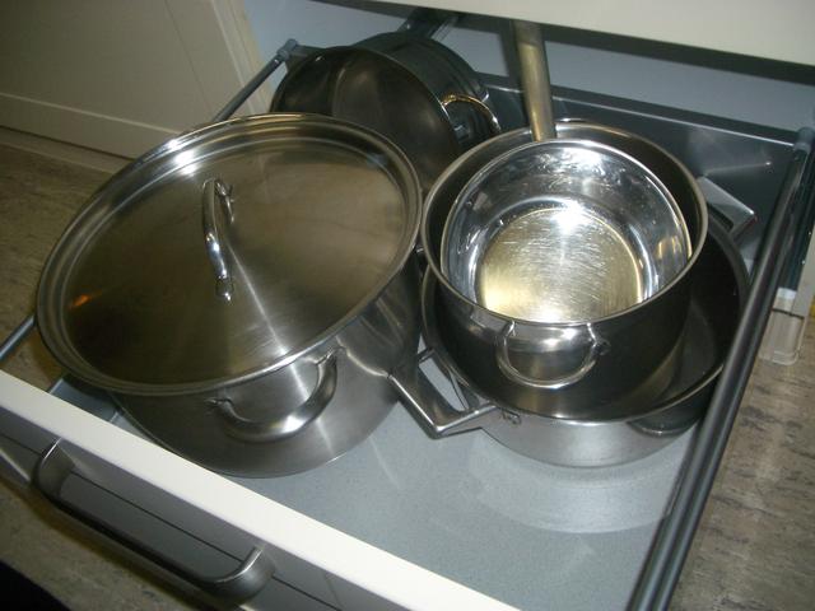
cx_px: 408
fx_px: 824
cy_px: 306
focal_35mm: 35
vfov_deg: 40.7
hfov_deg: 52.6
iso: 100
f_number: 2.6
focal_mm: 5.8
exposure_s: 1/60
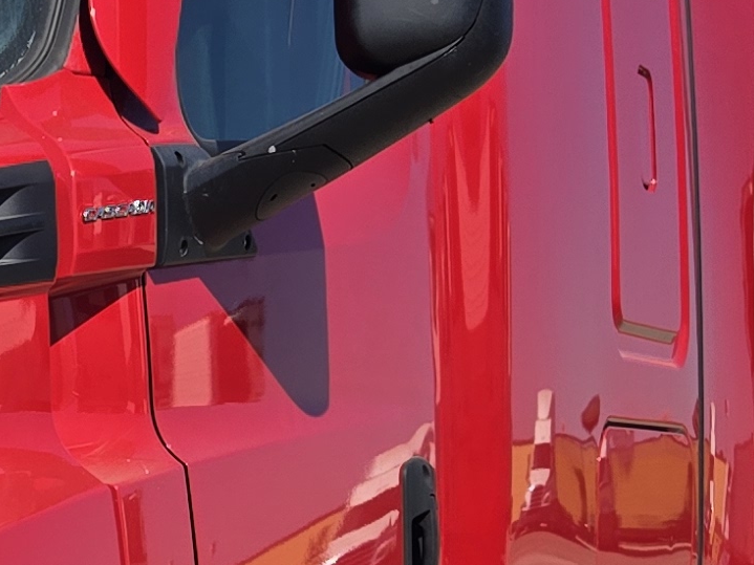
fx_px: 2788
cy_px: 618
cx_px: -390
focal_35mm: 128
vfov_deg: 11.4
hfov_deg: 14.3
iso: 25
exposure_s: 1/2483
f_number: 1.8
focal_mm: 5.4
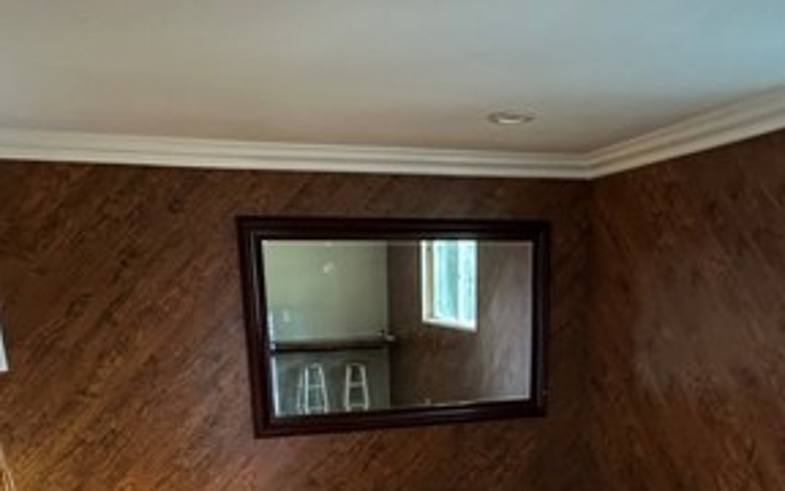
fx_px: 706
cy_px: 472
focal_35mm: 33
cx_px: 433
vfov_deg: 35.3
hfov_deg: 58.0
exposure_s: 1/60
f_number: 2.2
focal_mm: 2.22
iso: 1000
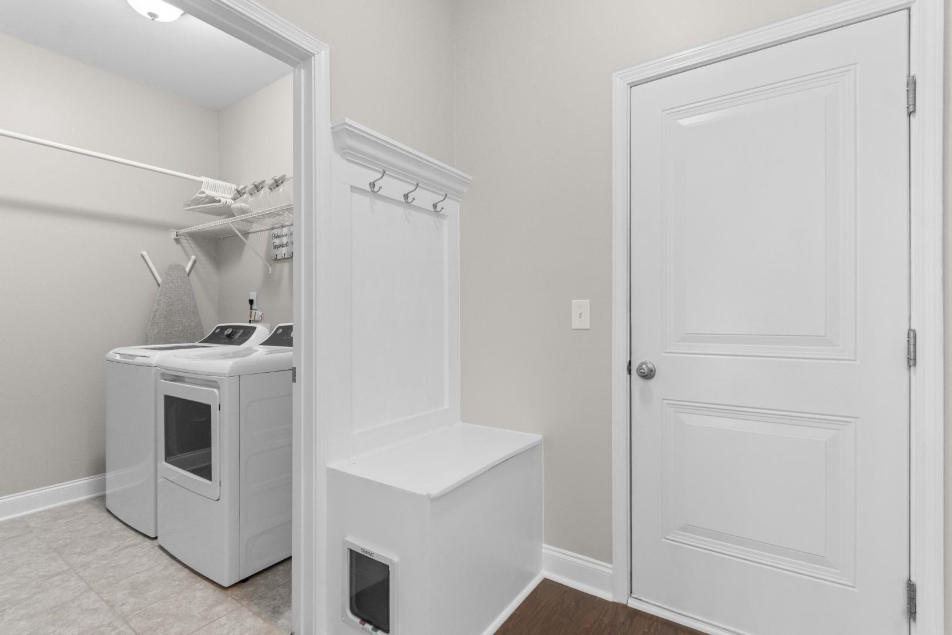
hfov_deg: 96.7
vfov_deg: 73.7
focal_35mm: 16
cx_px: 476
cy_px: 318
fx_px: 423
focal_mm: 11
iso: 100
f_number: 4.8
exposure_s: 2
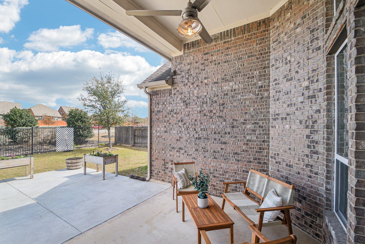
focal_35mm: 15
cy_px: 122
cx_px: 182
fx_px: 152
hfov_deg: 100.4
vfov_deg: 77.3
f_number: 8
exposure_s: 1/200
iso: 400
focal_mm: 10
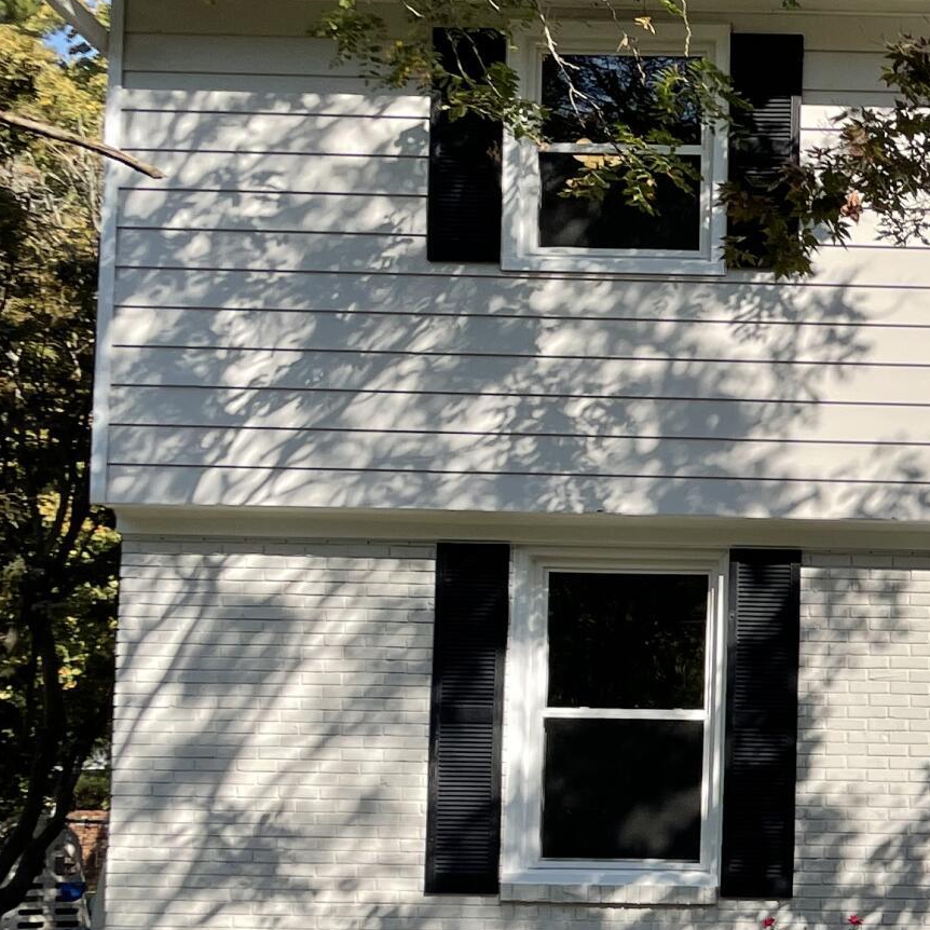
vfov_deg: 21.3
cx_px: 1474
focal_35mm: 80
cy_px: 801
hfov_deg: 18.6
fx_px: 2432
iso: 32
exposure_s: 1/2747
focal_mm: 4.2
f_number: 1.6
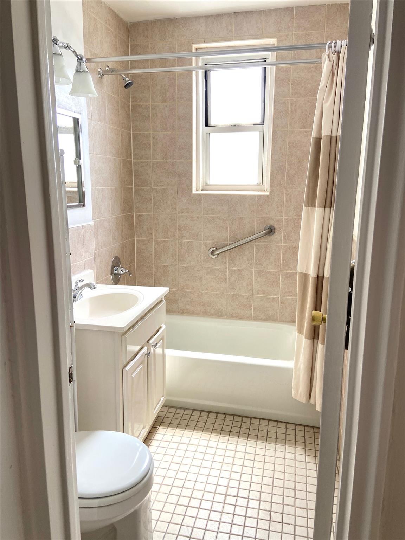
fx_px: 406
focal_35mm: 26
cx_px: 202
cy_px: 270
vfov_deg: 67.3
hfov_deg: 53.1
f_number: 1.8
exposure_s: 1/122
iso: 50
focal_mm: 4.25
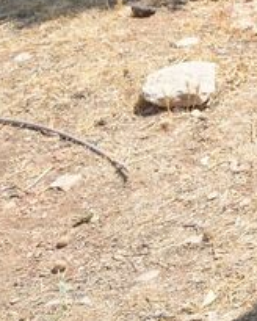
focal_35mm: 158
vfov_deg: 11.1
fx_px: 1502
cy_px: -317
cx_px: 887
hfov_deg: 7.8
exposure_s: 1/500
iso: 100
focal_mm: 27
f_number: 4.5
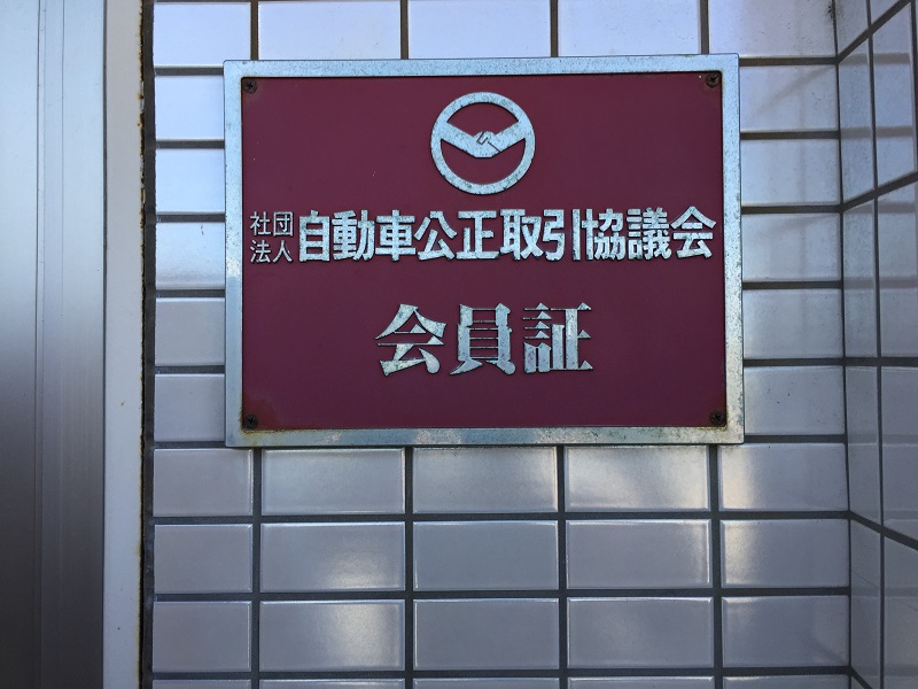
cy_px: 344
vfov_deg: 48.2
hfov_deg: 61.7
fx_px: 769
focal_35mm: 29
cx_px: 459
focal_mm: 4.15
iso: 32
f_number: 2.2
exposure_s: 1/359
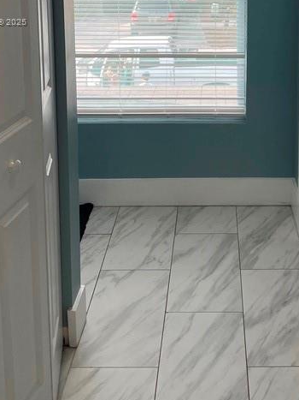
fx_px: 657
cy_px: 22
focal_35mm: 57
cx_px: 223
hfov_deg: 25.4
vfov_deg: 31.8
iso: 32
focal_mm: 4.2
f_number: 1.6
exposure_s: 1/121
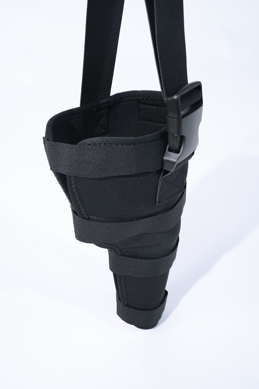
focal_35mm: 37
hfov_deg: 35.9
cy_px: 194
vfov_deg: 51.9
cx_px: 130
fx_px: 399
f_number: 11
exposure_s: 1/25
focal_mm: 37
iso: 400
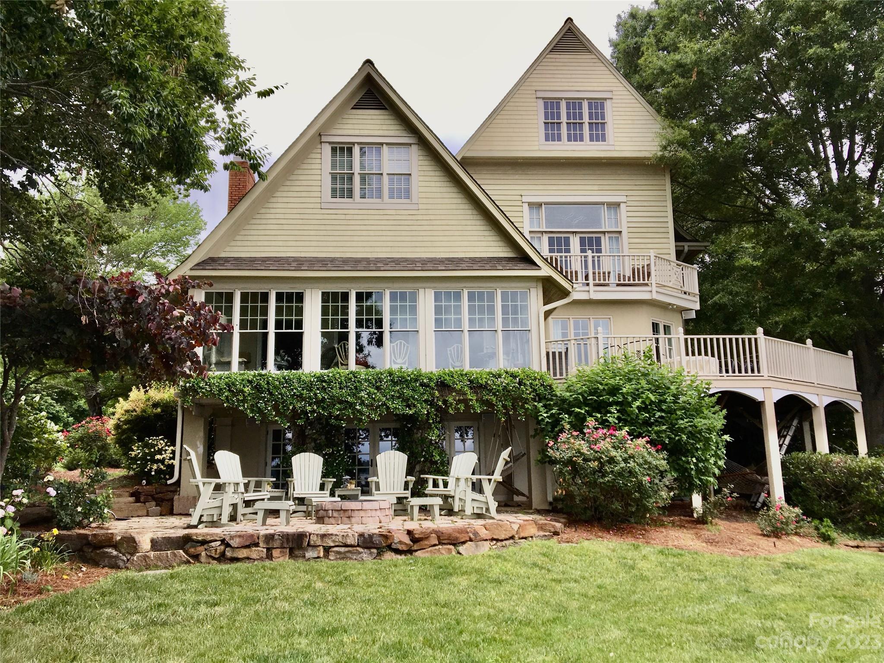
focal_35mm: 29
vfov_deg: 48.2
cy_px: 332
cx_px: 442
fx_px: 741
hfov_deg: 61.7
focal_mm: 4.15
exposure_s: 1/472
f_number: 2.2
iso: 25
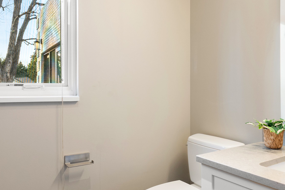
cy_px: 92
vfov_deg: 40.0
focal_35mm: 33
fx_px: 261
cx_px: 190
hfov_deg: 56.0
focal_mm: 18
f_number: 9
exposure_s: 1/10
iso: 800
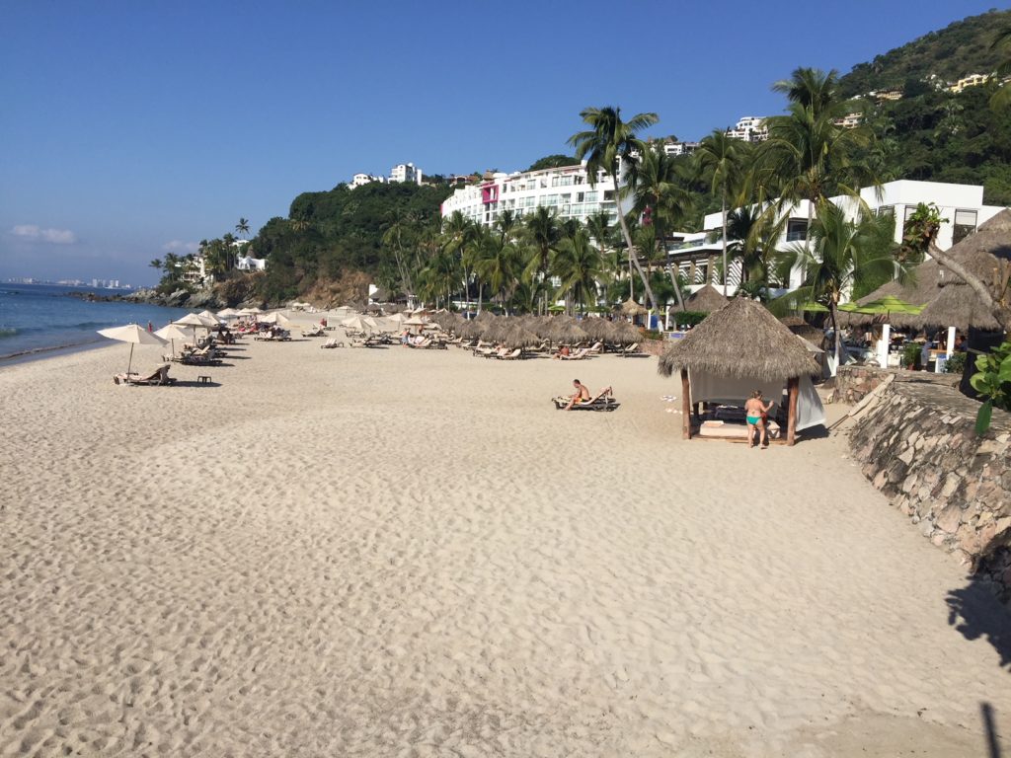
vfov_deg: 48.2
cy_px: 379
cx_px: 506
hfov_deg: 61.7
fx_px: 847
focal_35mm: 29
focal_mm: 4.15
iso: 32
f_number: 2.2
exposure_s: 1/3300
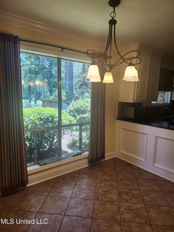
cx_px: 87
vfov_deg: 73.9
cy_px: 116
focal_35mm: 23
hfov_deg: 58.9
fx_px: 154
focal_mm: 5.54
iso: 50
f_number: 1.8
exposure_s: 1/120
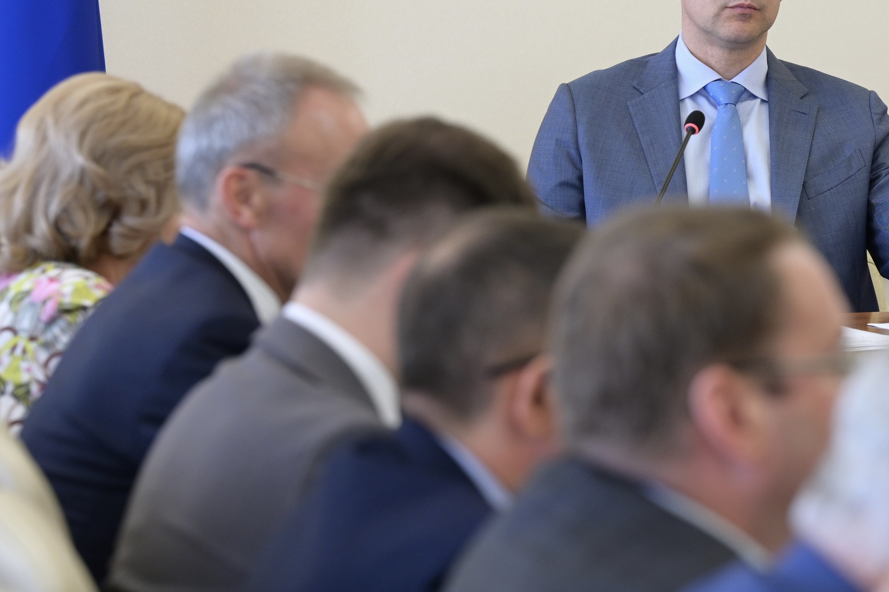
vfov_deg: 7.2
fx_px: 4716
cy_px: 214
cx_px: 570
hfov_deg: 10.8
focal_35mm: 191
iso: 800
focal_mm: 145
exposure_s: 1/80
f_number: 4.5
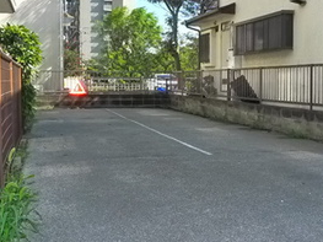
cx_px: 241
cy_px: 112
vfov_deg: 22.9
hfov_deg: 29.8
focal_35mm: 64
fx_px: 597
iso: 400
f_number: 3.2
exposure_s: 1/500
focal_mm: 5.1
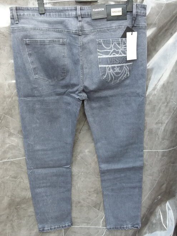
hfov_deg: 51.4
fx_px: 184
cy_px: 118
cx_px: 88
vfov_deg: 65.3
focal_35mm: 27
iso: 40
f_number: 1.9
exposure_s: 1/169
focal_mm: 2.91
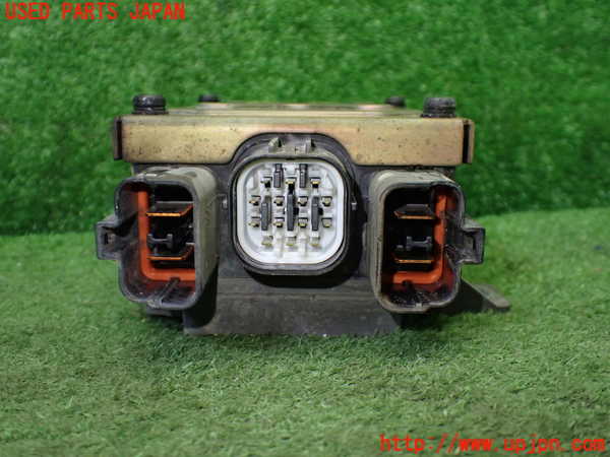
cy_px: 228
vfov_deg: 39.7
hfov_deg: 51.4
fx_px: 634
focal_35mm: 36
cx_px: 305
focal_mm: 6.37
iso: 640
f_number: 2.5
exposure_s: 1/160
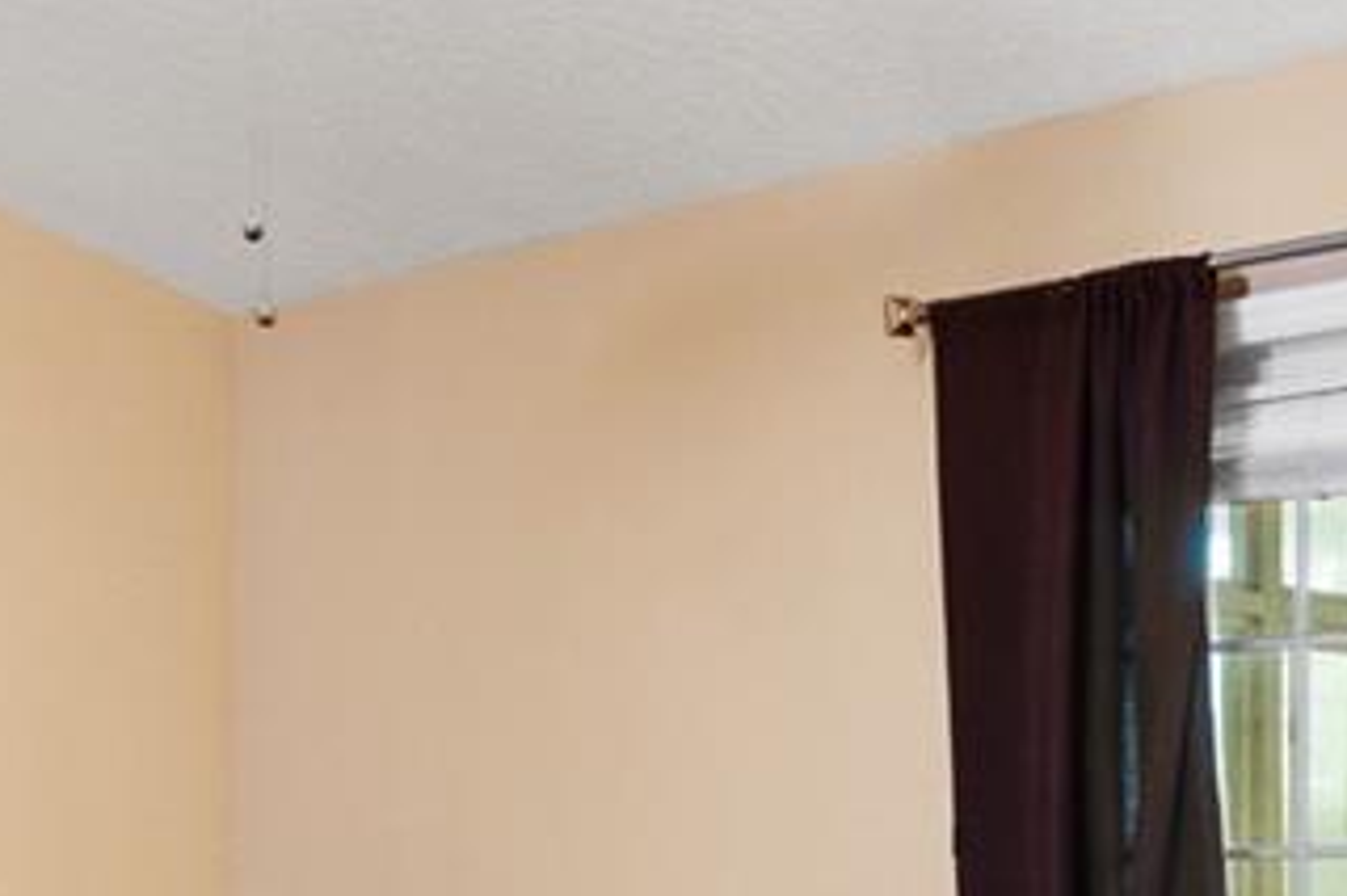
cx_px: 918
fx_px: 2805
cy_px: 993
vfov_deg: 17.5
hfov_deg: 26.8
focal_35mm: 75
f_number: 9
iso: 100
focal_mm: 10
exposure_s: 2
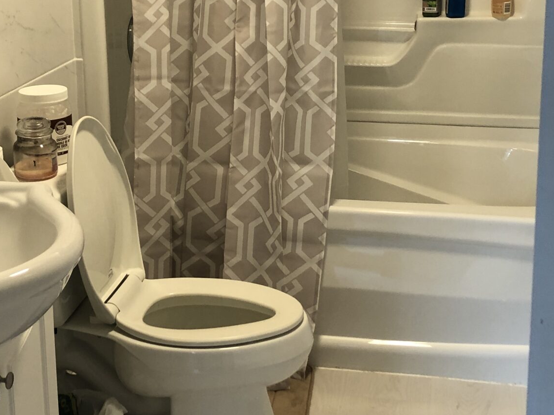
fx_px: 1008
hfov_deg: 30.7
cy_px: 98
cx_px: 267
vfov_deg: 23.0
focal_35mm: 63
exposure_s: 1/20
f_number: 1.8
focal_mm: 3.99
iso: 40
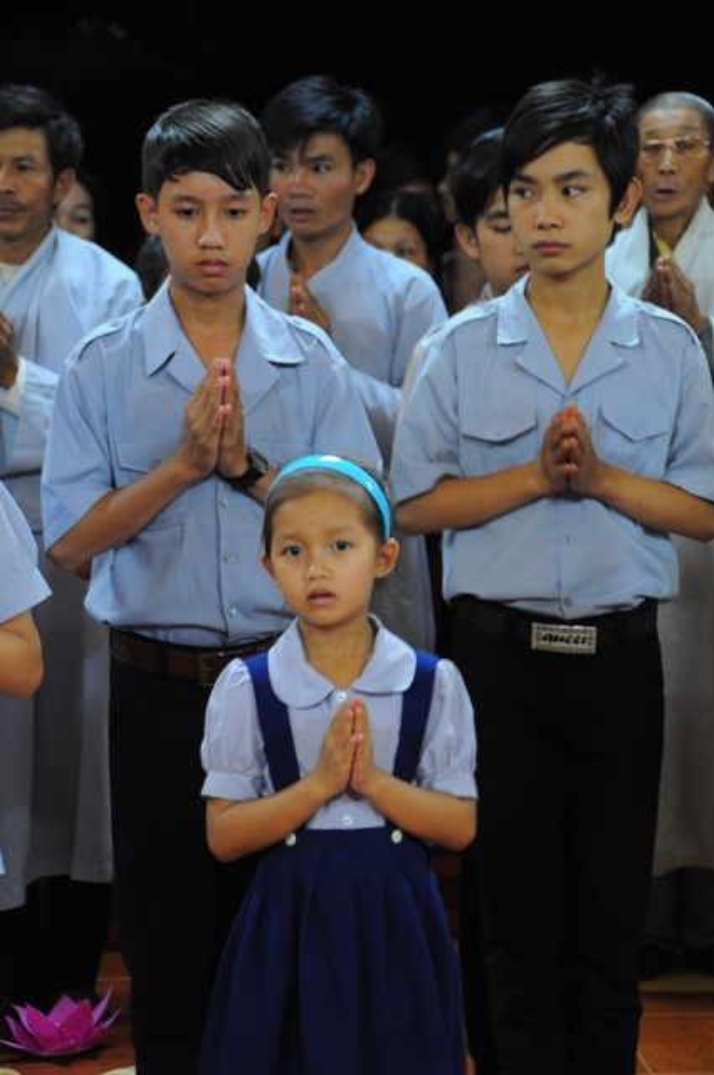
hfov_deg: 11.4
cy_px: 538
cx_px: 357
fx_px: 3579
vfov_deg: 17.1
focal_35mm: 120
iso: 800
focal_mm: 80
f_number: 5
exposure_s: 1/3
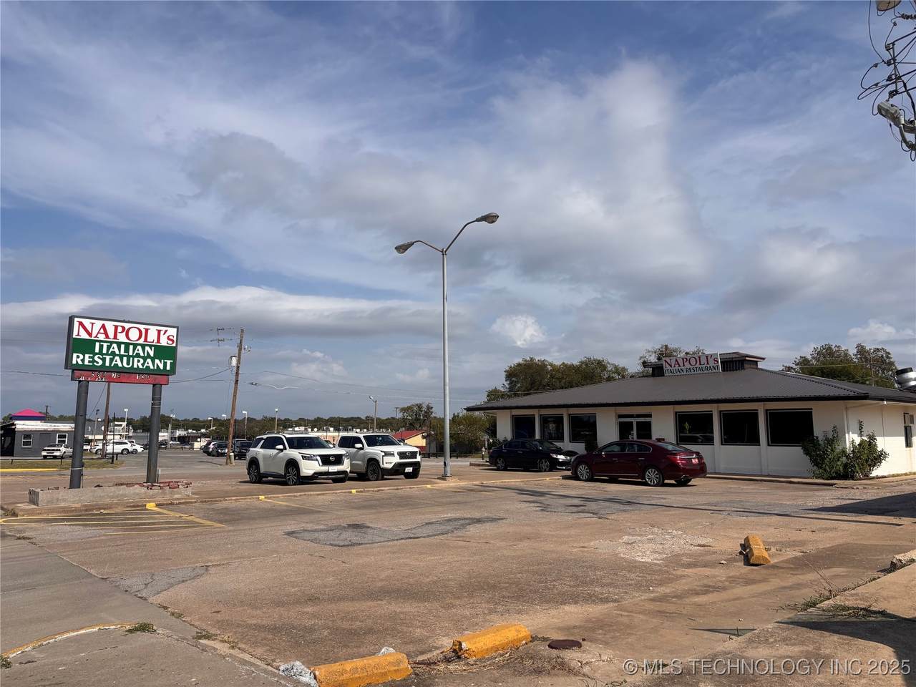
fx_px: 688
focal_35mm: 26
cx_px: 458
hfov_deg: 67.3
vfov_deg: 53.1
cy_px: 344
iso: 50
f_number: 1.6
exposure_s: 1/6329
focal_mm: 5.96
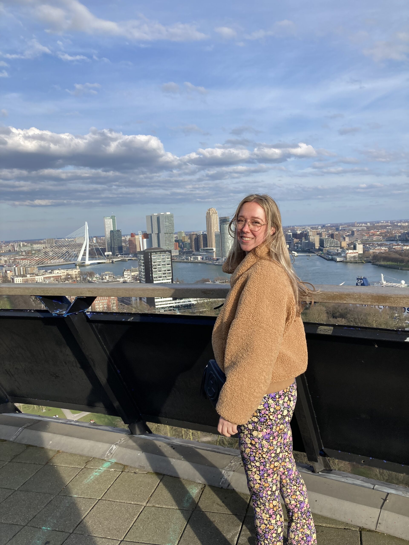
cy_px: 272
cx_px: 204
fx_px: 441
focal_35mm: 28
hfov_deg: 49.7
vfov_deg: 63.4
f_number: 1.8
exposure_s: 1/1297
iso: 20
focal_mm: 3.99
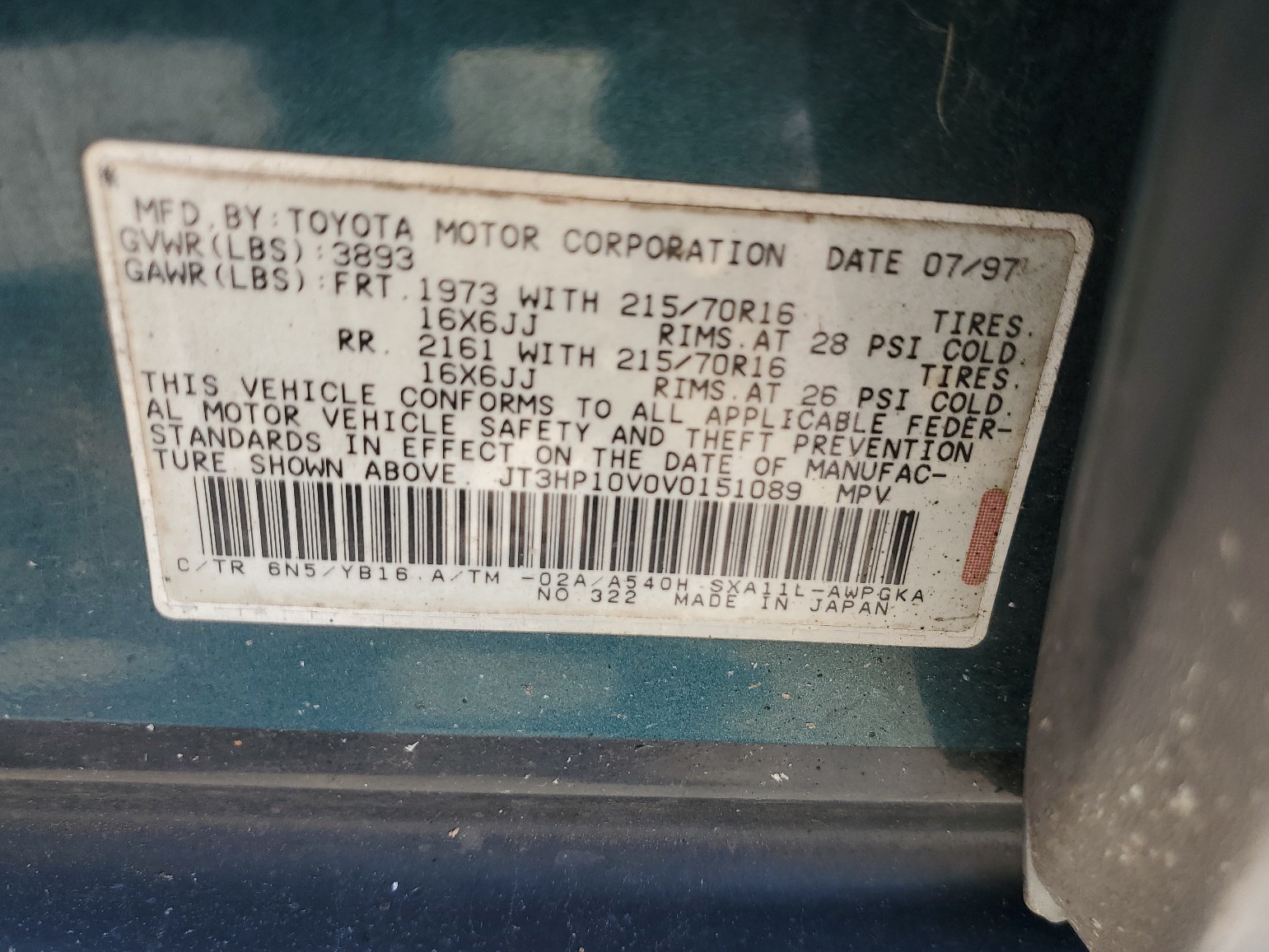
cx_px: 654
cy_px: 493
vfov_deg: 51.3
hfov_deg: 65.3
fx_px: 990
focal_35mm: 27
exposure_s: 1/233
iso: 50
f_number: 1.5
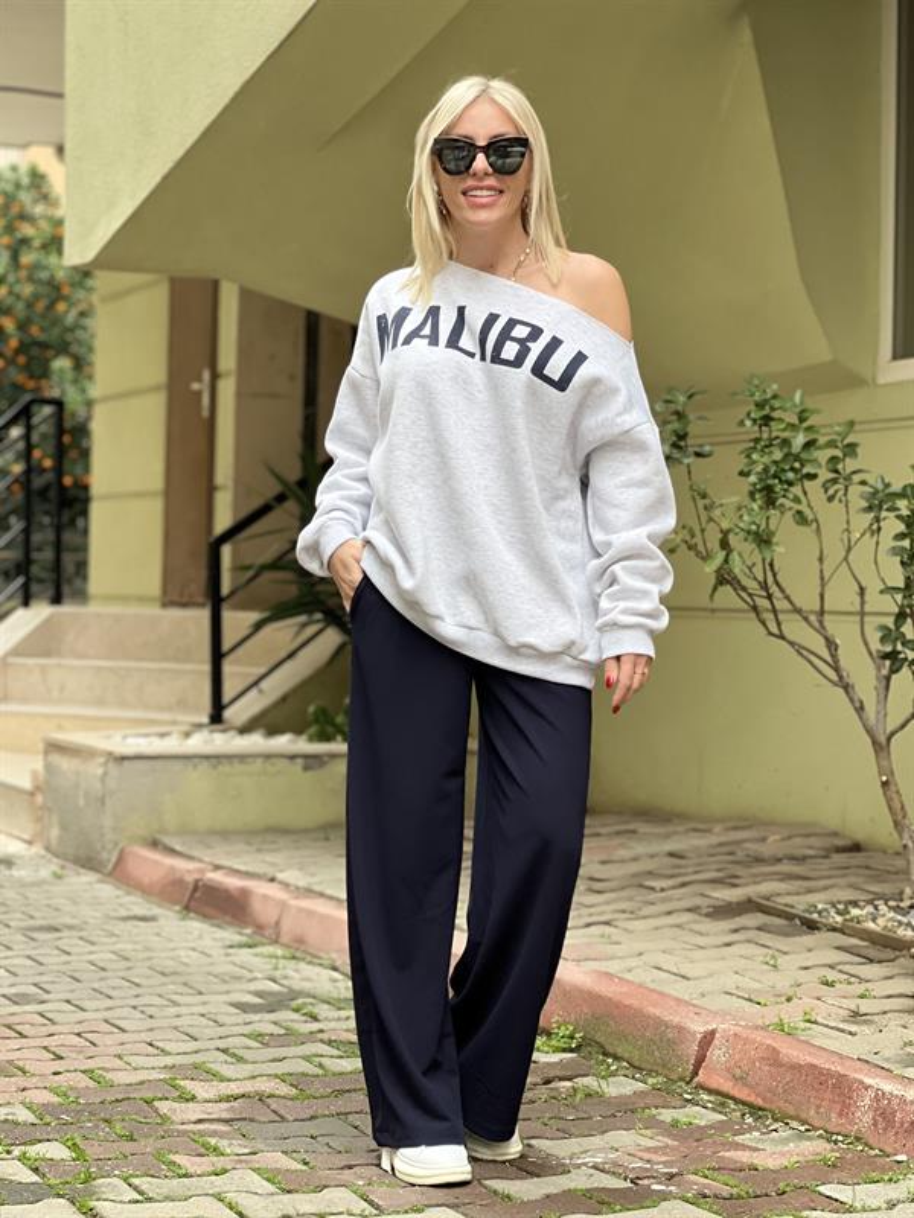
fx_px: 2711
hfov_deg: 19.1
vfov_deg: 25.3
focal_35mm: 77
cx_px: 457
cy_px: 609
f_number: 2.8
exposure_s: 1/95
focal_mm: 9
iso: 250
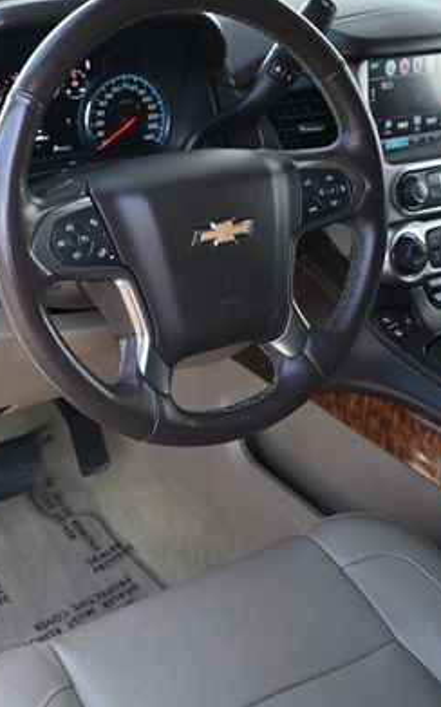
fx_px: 987
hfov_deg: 25.2
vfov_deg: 39.4
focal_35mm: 51
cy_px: 327
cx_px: 177
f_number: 3.8
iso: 400
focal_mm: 20.5
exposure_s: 1/200
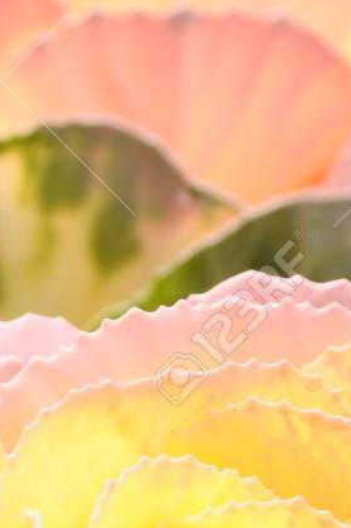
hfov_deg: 3.7
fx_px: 5502
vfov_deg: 5.5
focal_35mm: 375
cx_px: 190
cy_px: 547
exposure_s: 1/160
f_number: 13
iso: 200
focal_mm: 80
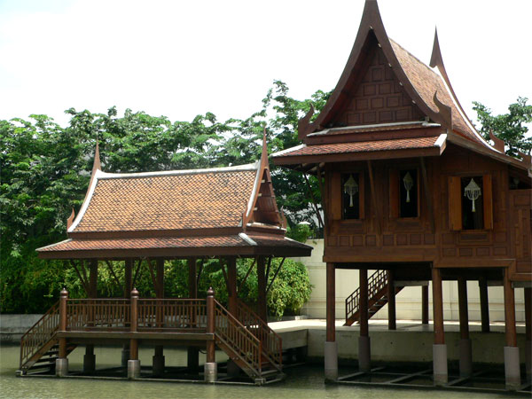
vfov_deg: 24.8
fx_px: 907
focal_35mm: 59
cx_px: 266
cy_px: 200
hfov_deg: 32.7
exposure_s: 1/1000
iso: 100
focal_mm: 7.7
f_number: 2.8
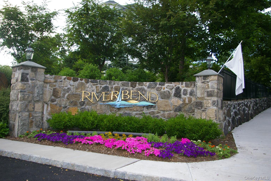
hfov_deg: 59.5
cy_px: 90
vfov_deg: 41.7
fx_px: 237
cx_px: 136
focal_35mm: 32
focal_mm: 21
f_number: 4
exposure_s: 1/90
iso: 200
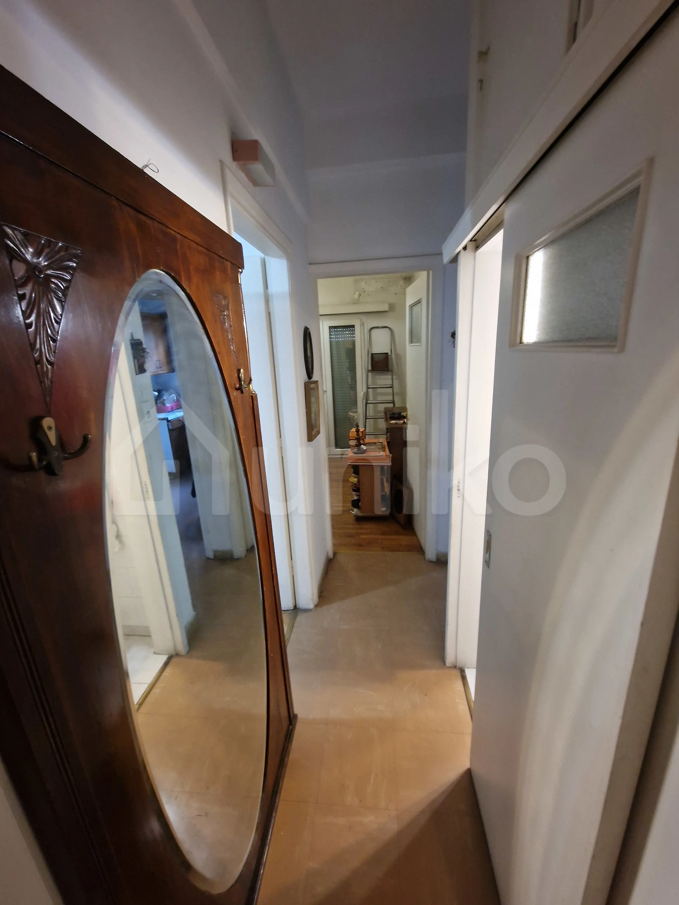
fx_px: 340
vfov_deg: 106.2
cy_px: 452
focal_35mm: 13
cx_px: 340
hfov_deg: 89.9
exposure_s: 1/25
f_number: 2.2
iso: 640
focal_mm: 2.2
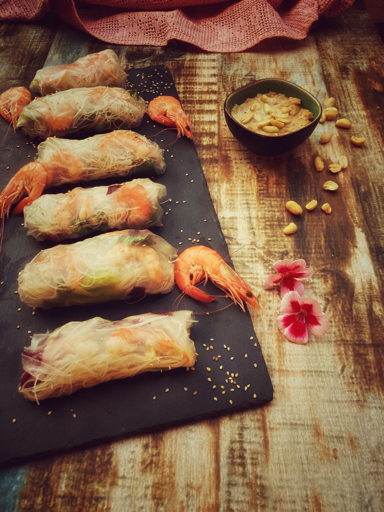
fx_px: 414
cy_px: 256
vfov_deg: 63.4
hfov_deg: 49.7
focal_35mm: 28
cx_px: 192
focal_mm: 3.99
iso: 400
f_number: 1.8
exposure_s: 1/34
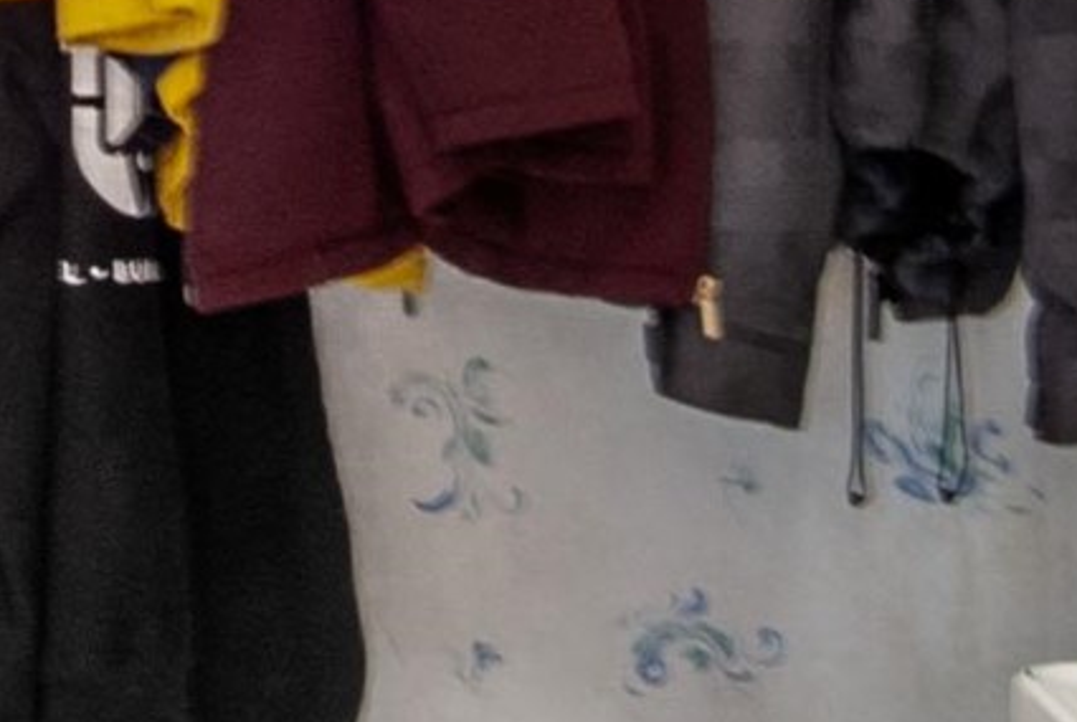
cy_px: -190
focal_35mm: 130
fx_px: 3896
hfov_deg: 15.6
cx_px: 180
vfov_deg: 10.4
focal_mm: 12
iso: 200
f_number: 11
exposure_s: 1/1.67
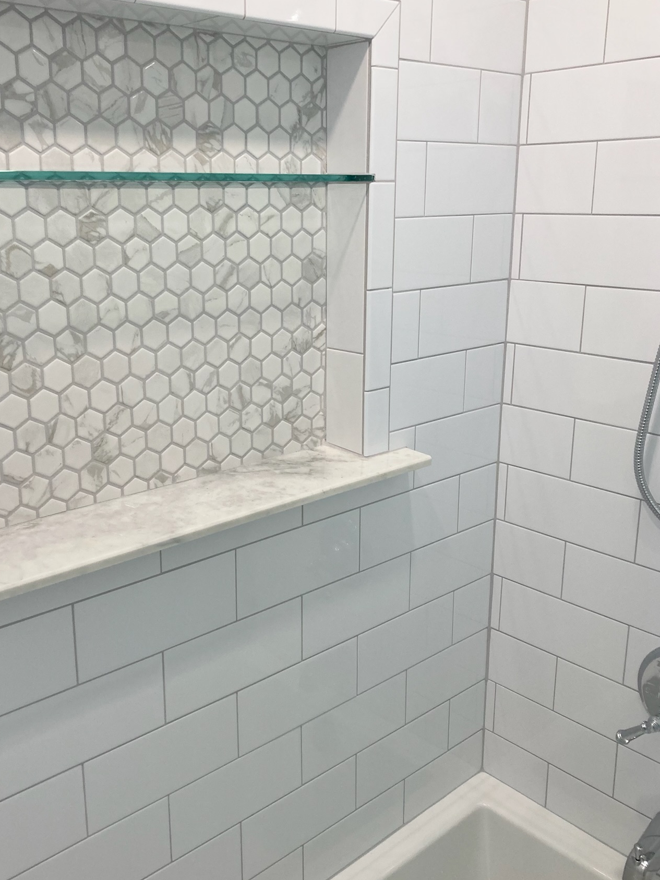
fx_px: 864
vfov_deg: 54.0
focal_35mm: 34
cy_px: 430
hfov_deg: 41.7
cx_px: 284
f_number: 1.8
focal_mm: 3.99
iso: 40
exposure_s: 1/112
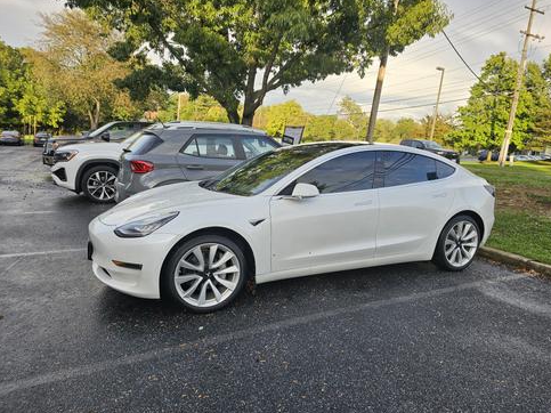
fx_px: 382
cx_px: 285
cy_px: 212
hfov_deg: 71.6
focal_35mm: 24
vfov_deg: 56.8
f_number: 1.7
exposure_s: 1/180
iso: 12
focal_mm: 6.3
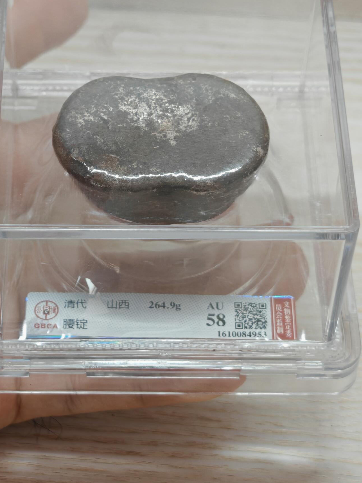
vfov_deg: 19.6
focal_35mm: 100
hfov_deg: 14.8
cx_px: 176
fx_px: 1394
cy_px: 252
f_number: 1.6
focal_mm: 7.62
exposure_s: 1/92
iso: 50
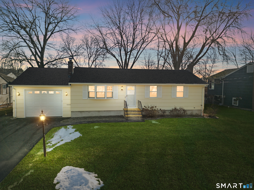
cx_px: 127
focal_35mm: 24
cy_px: 95
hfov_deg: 71.6
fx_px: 176
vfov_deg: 56.8
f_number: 1.7
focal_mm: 6.72
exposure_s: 1/500
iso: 100
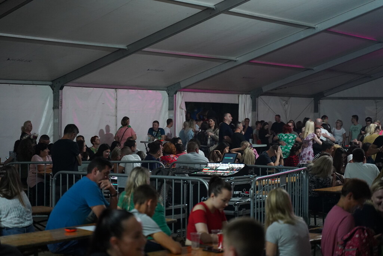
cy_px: 128
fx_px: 798
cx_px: 192
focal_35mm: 75
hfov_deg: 27.0
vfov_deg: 18.2
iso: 4000
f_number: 2.8
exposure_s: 1/125
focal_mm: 75
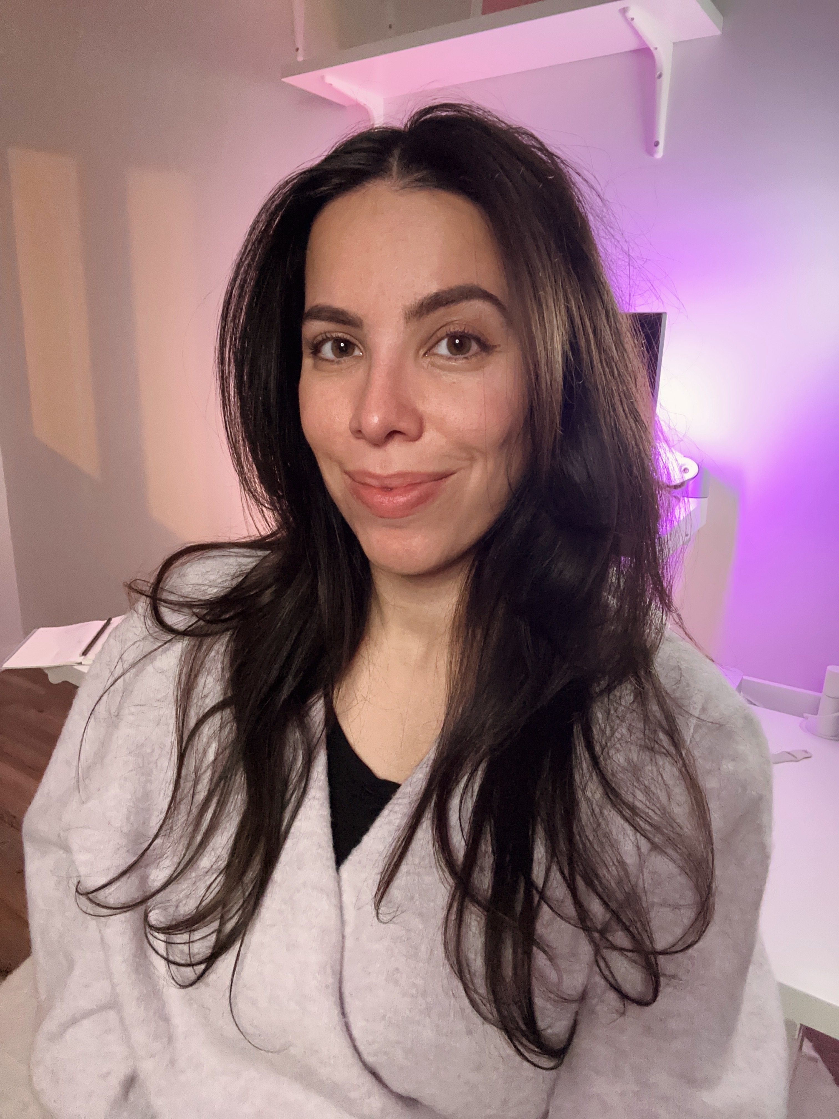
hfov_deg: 58.9
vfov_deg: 73.9
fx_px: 743
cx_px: 420
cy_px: 560
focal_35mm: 23
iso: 500
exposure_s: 1/29
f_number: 1.9
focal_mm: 2.69
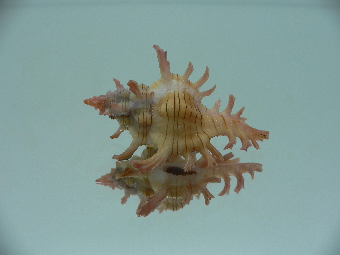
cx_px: 170
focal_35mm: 35
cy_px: 128
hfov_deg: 52.6
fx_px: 344
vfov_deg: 40.7
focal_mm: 4.6
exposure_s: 1/60
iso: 80
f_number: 2.8
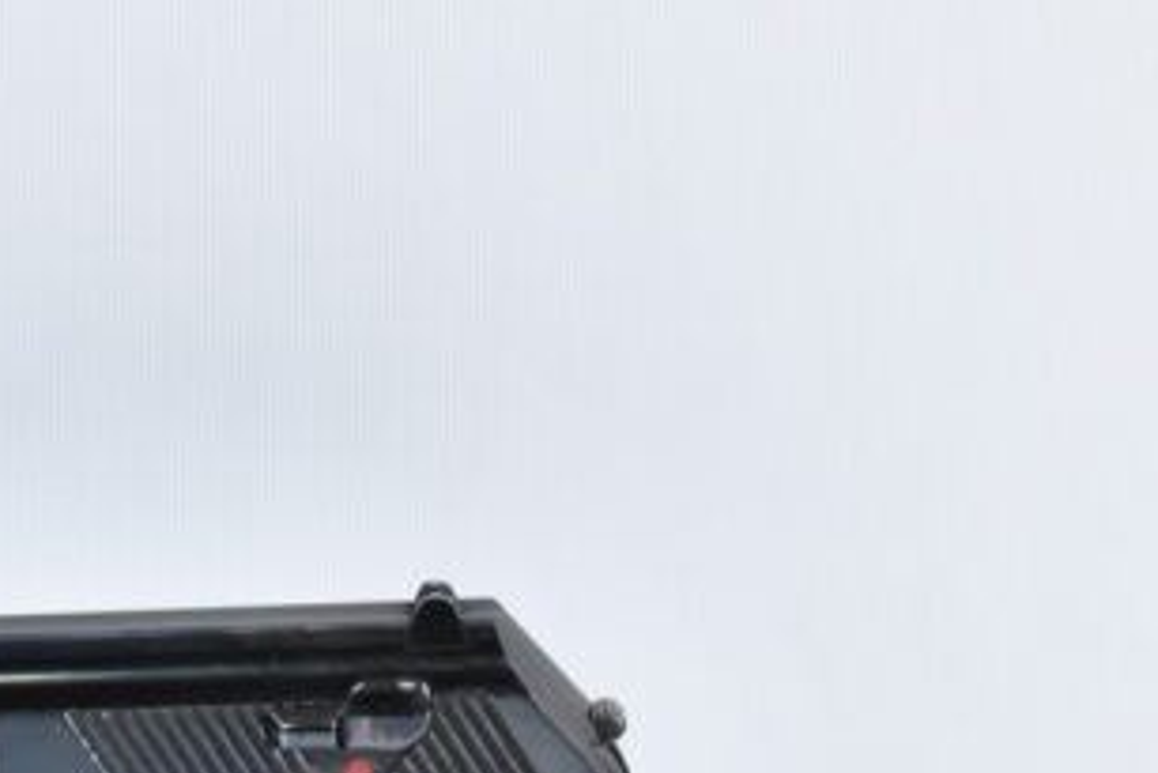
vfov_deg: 4.7
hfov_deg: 7.0
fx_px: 9429
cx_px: 162
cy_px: 954
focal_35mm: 293
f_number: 5.6
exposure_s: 1/20
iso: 640
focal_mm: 50
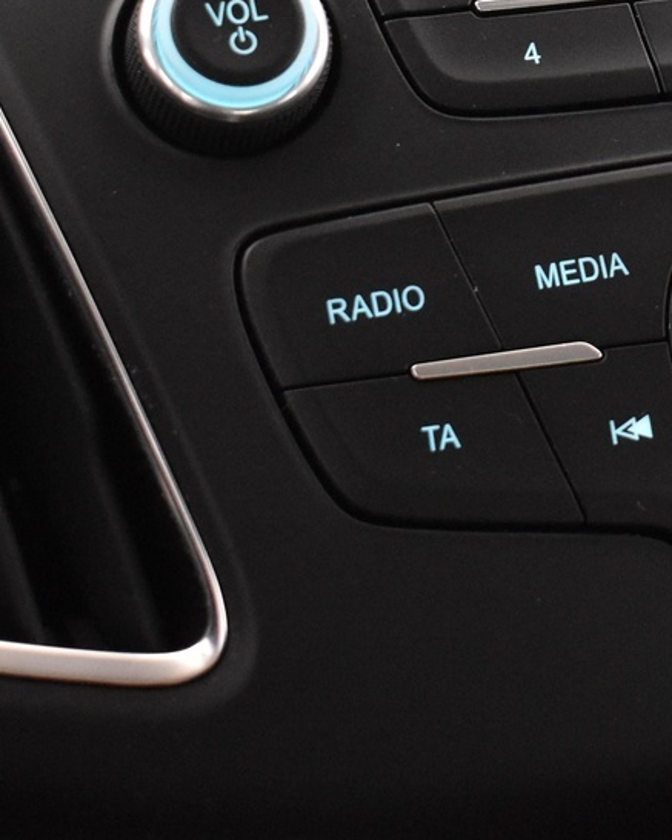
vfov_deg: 18.1
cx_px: 606
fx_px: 2595
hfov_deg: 14.6
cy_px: 94
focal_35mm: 104
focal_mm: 25
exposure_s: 1/30
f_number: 4
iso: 3200
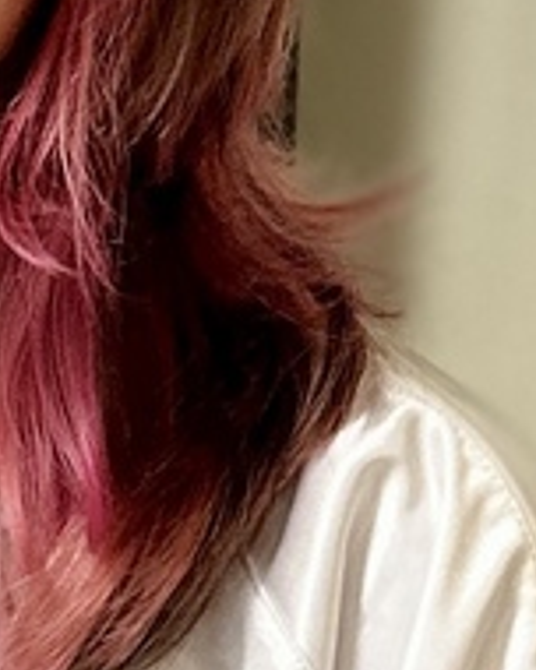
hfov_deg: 11.9
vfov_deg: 14.9
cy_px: 744
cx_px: -187
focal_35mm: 126
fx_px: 2499
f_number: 1.78
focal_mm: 6.86
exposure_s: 1/60
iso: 160
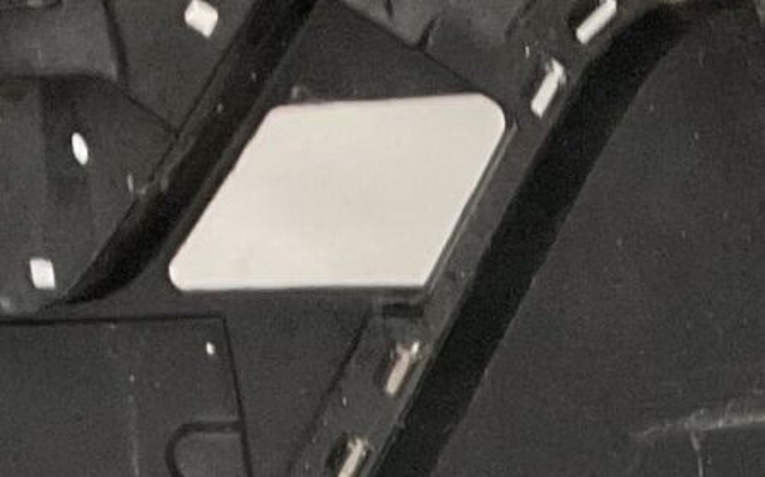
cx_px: 794
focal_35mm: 176
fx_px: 3668
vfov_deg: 7.3
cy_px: 834
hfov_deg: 11.8
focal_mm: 3
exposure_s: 1/50
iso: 200
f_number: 1.8
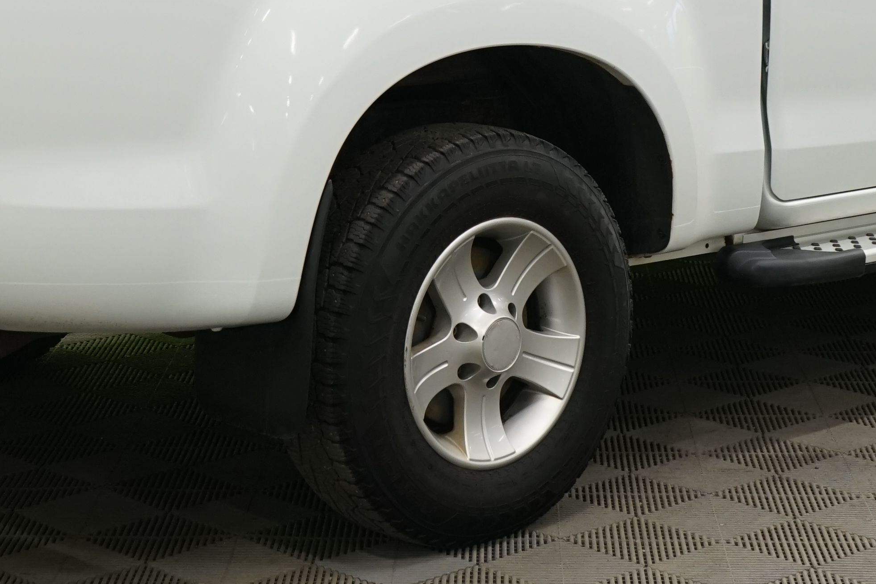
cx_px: 425
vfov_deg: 13.4
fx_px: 2458
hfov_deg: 20.2
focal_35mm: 101
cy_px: 13
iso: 800
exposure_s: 1/50
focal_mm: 33
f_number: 5.6
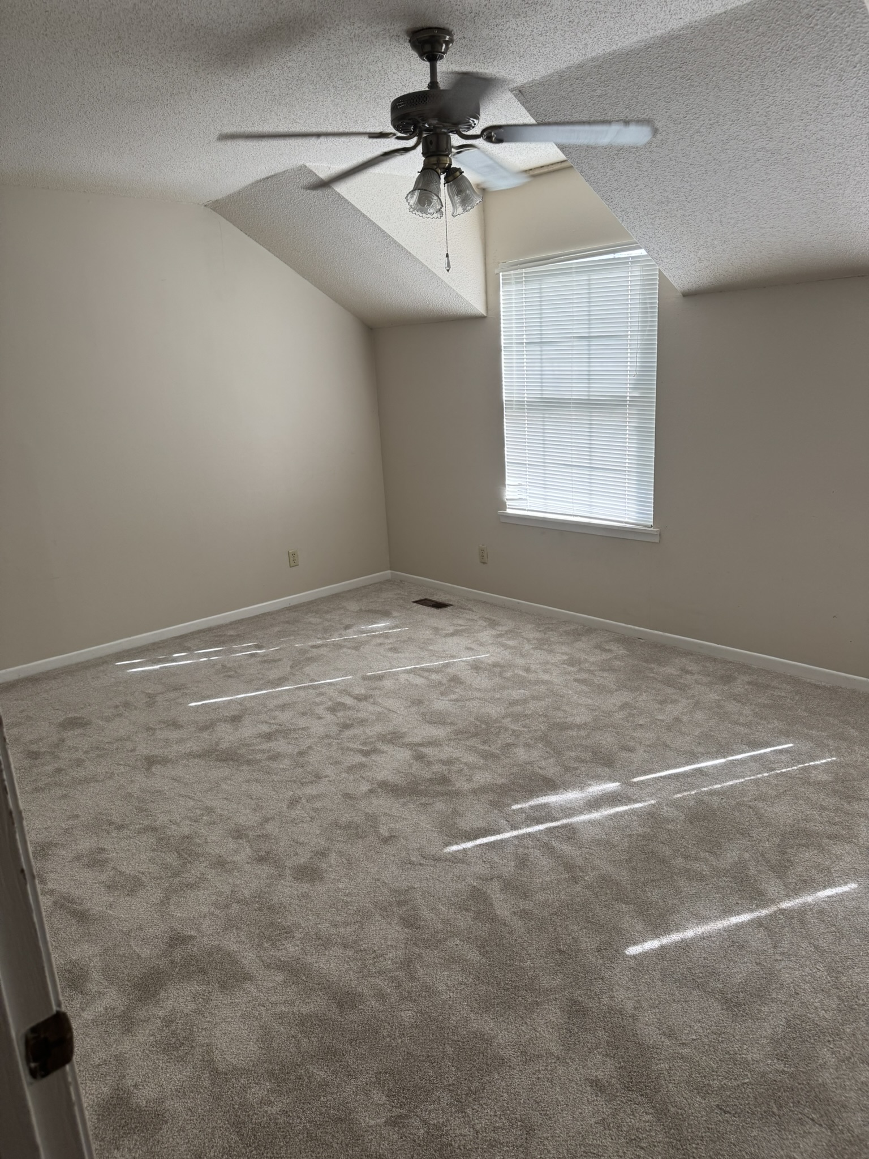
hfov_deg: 56.8
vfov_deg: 71.6
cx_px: 434
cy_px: 580
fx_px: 803
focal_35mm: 24
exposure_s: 1/120
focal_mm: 6.76
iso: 125
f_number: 1.78
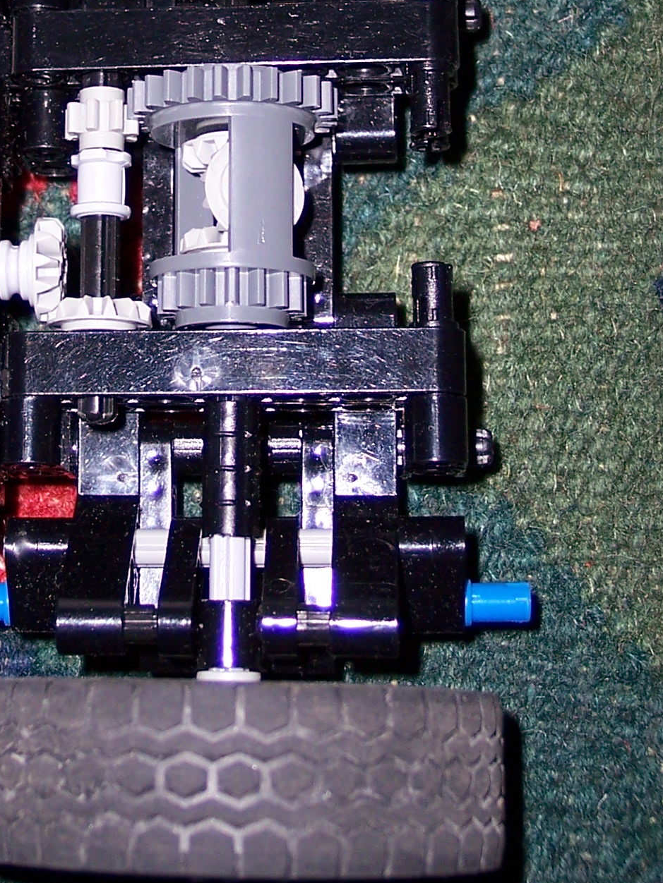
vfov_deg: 21.7
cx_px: 140
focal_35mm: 89
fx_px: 2273
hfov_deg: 16.5
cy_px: 185
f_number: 2.8
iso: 100
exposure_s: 1/60
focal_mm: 8
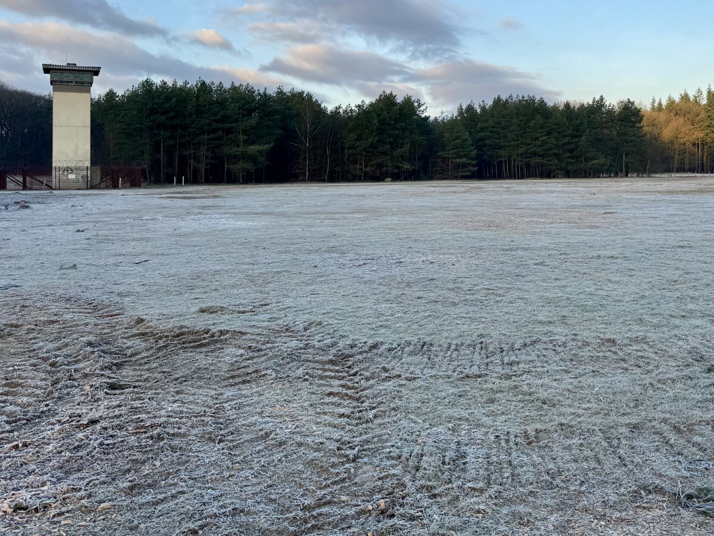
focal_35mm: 37
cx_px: 479
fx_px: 763
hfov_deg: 49.2
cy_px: 151
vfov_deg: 37.9
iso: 80
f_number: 1.78
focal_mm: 6.76
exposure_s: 1/1215
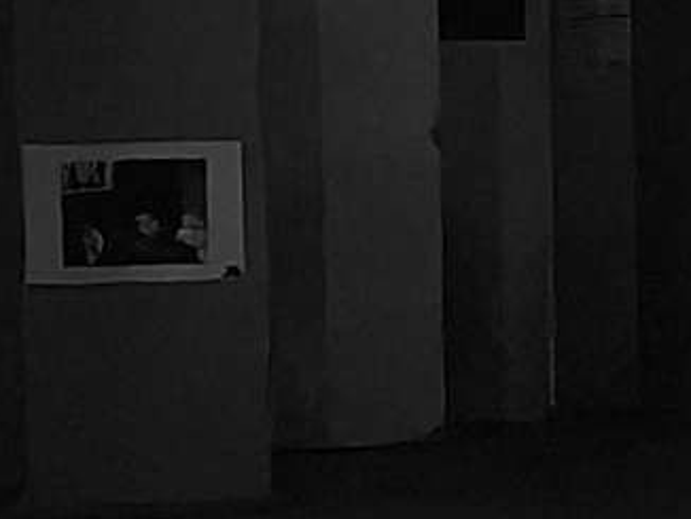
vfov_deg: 7.0
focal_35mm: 212
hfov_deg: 9.1
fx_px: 4235
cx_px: 1085
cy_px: 133
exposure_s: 1/15.1
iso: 6400
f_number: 2
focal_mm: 6.35
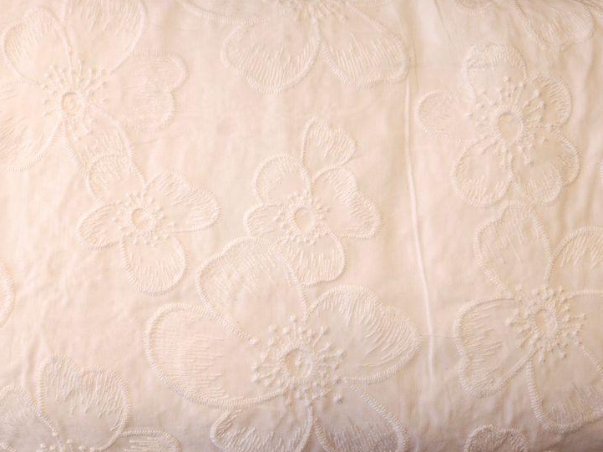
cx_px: 296
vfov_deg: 54.9
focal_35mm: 25
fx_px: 435
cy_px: 226
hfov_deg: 69.4
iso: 64
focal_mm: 5
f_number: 1.8
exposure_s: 1/50
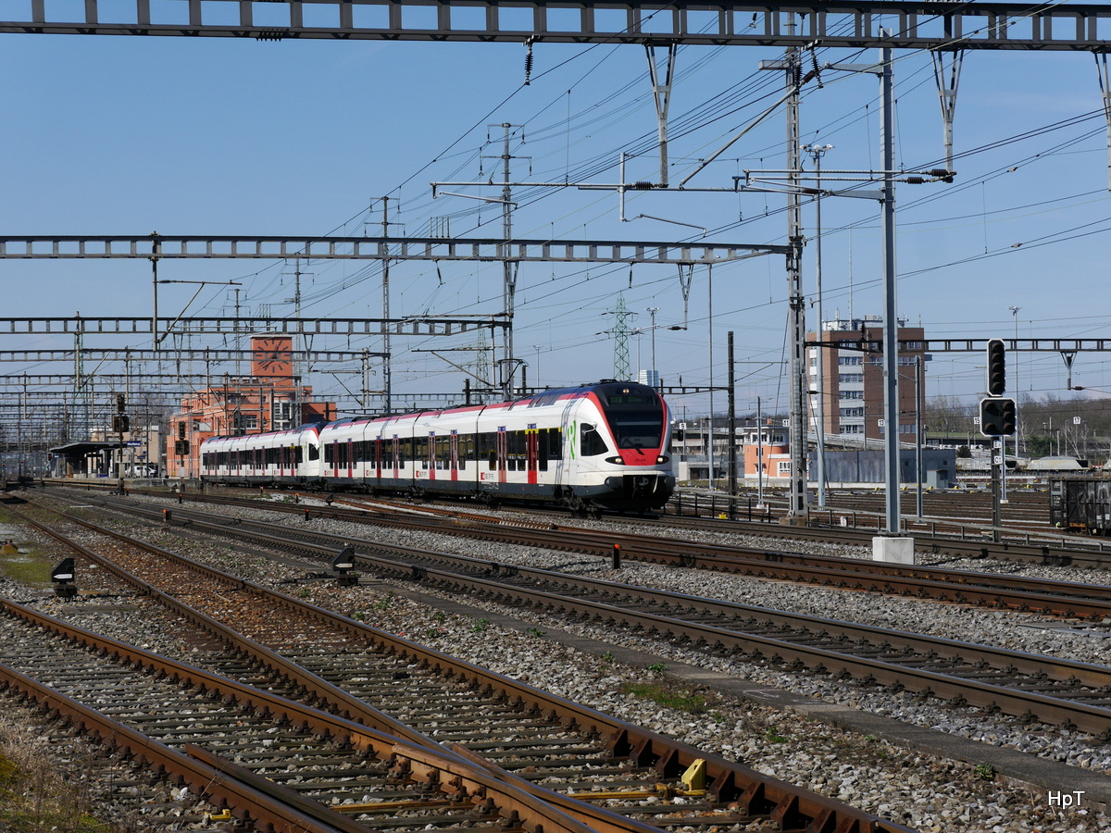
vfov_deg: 17.6
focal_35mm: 84
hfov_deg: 23.3
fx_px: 2696
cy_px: 416
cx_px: 556
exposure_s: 1/400
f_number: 10
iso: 160
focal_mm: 42
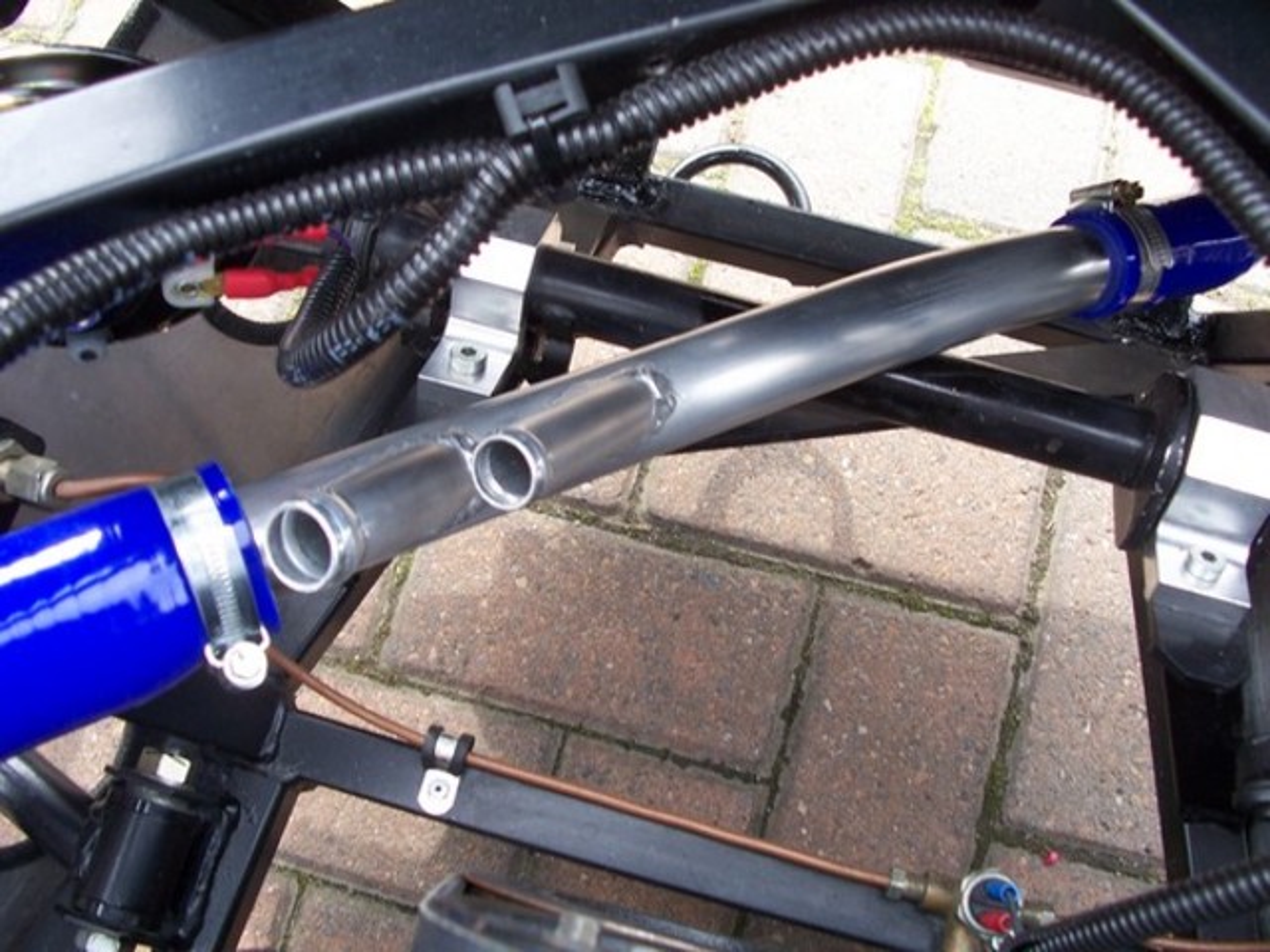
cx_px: 635
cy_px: 476
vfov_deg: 40.7
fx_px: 1284
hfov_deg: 52.6
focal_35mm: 35
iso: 80
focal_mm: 6
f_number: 2.8
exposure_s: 1/60
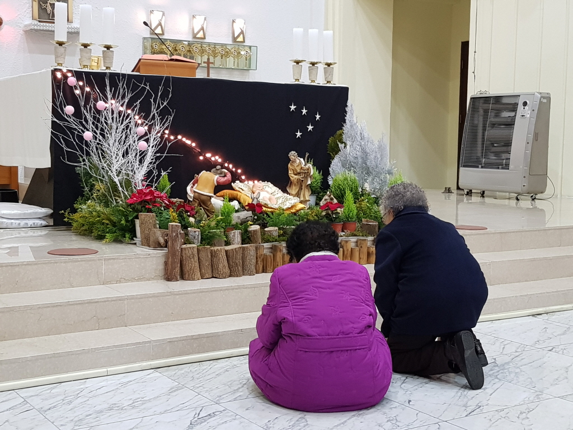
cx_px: 286
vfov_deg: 53.1
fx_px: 430
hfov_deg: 67.3
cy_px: 215
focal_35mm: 26
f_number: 1.7
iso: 160
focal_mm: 4.2
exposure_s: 1/30
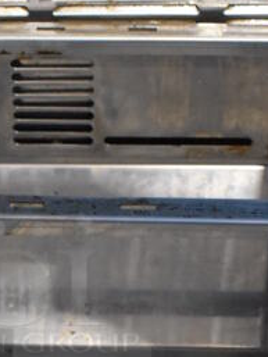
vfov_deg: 15.9
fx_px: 1269
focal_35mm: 123
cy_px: 285
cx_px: -3
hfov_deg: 11.9
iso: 4500
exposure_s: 1/125
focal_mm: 24
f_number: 4
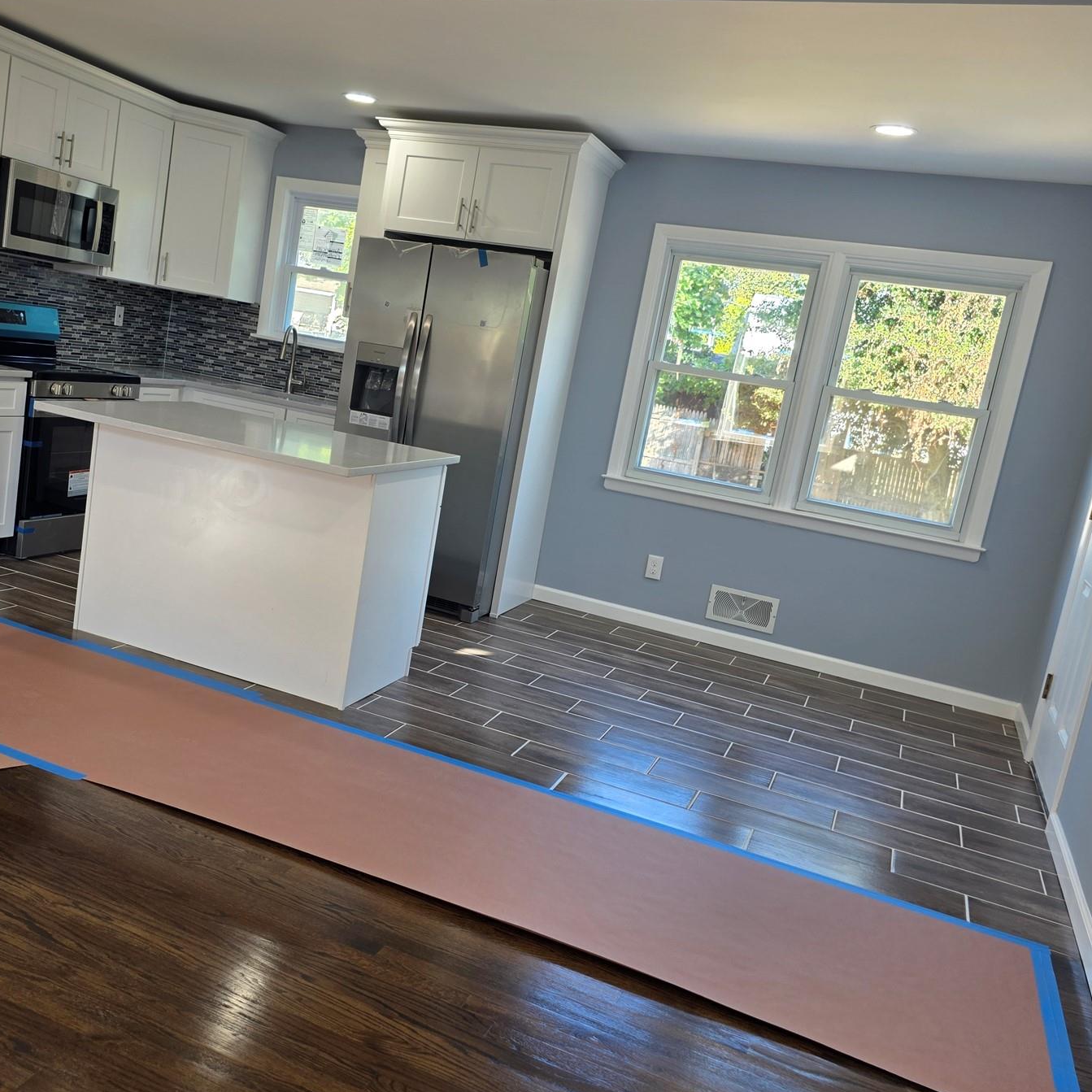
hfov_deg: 52.0
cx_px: 416
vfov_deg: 52.5
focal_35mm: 31
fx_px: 1106
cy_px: 522
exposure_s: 1/120
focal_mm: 6.3
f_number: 1.7
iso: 64
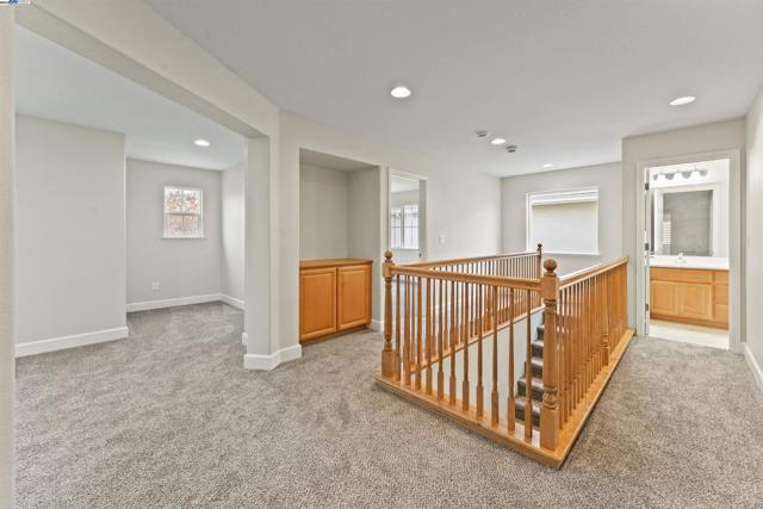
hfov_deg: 104.2
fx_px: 297
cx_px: 382
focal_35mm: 14
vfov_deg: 81.2
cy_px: 254
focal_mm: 14
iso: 2000
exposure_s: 1
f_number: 9
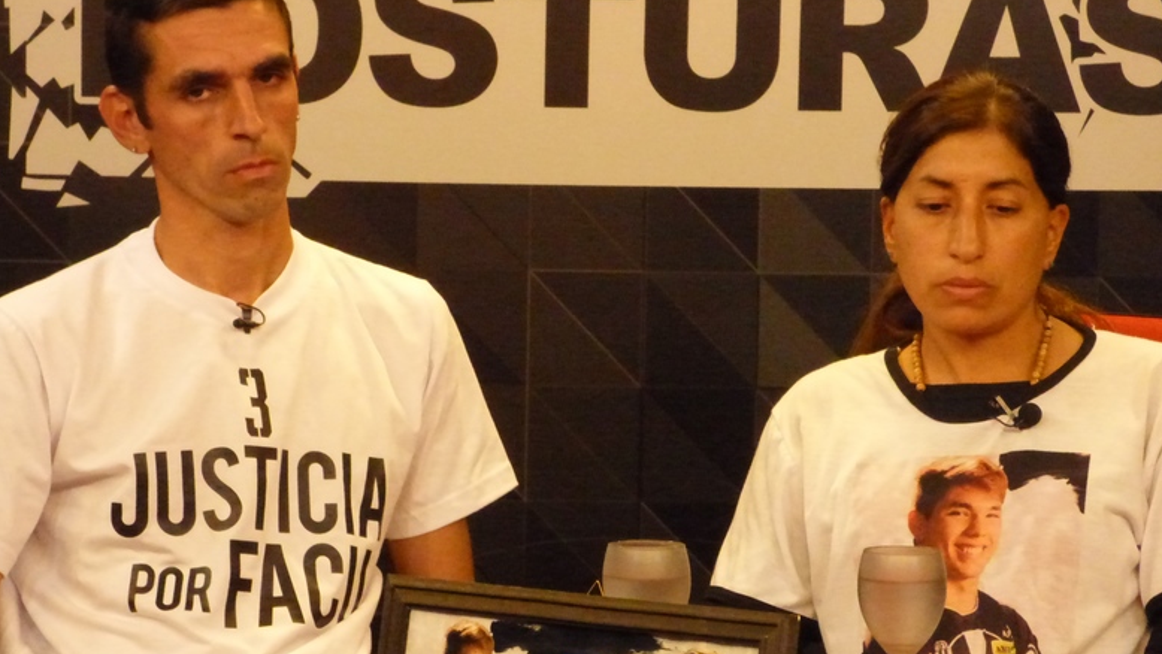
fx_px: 5455
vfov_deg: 6.9
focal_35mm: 177
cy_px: 393
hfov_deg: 12.2
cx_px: 568
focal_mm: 28.23
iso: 3200
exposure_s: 1/125
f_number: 8
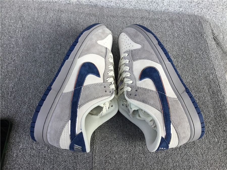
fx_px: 203
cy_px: 85
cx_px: 114
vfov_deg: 45.4
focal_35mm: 31
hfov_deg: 58.4
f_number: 2.4
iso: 25
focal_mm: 3.3
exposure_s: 1/364
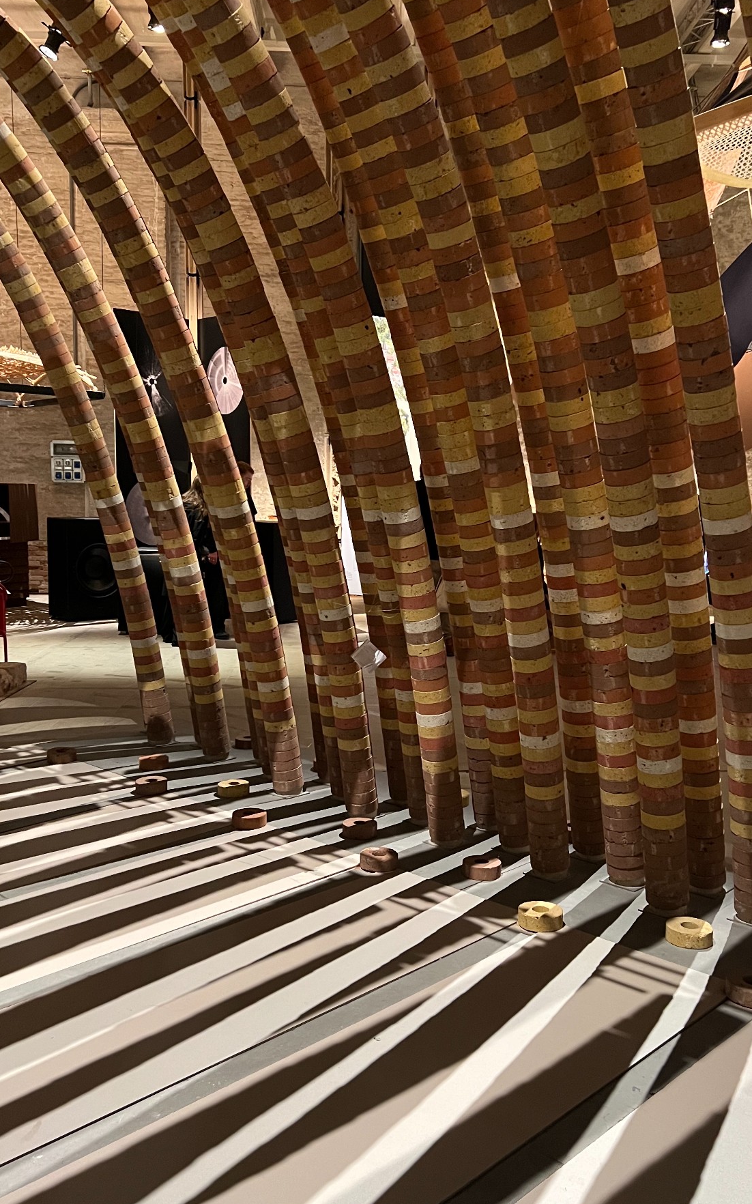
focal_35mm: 32
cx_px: 403
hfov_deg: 39.4
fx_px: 1050
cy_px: 602
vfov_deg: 59.7
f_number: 1.5
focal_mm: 5.7
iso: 500
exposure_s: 1/41
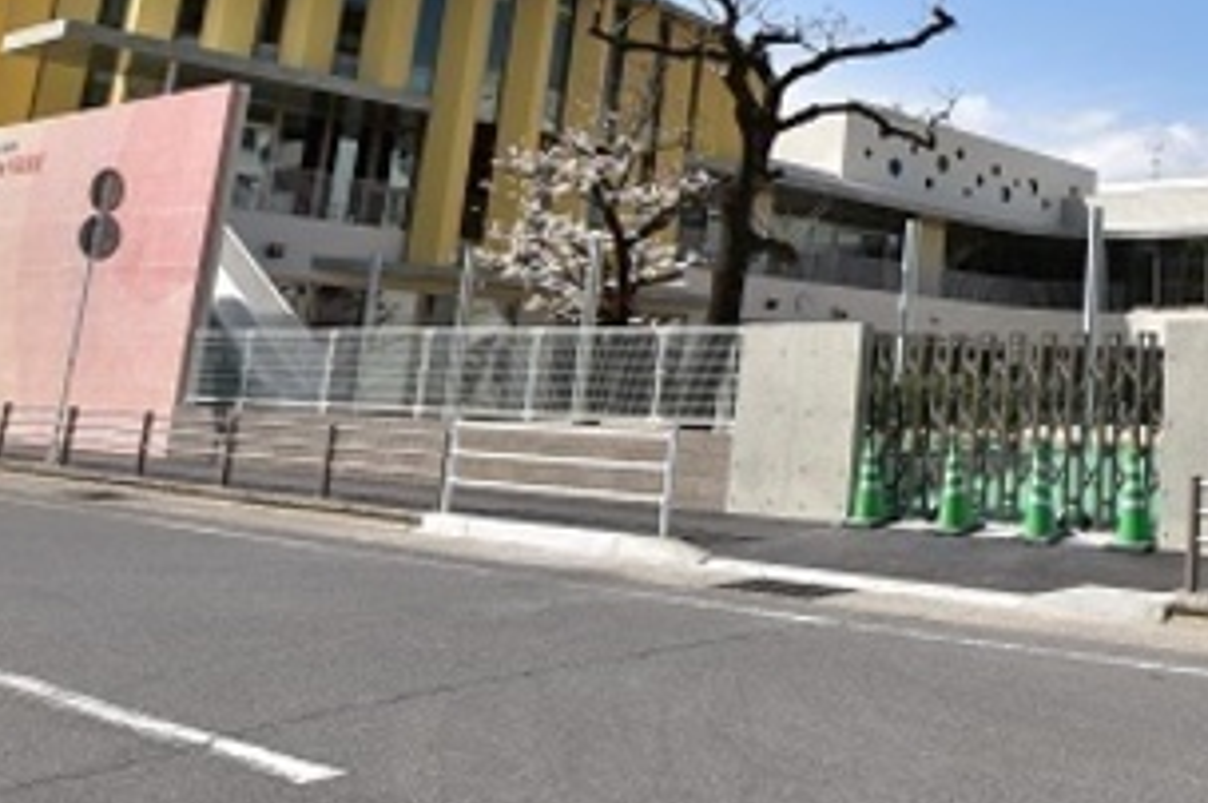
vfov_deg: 34.6
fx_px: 1240
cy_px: 141
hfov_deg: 43.2
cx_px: 1252
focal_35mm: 37
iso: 160
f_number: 5
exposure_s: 1/1600
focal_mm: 10
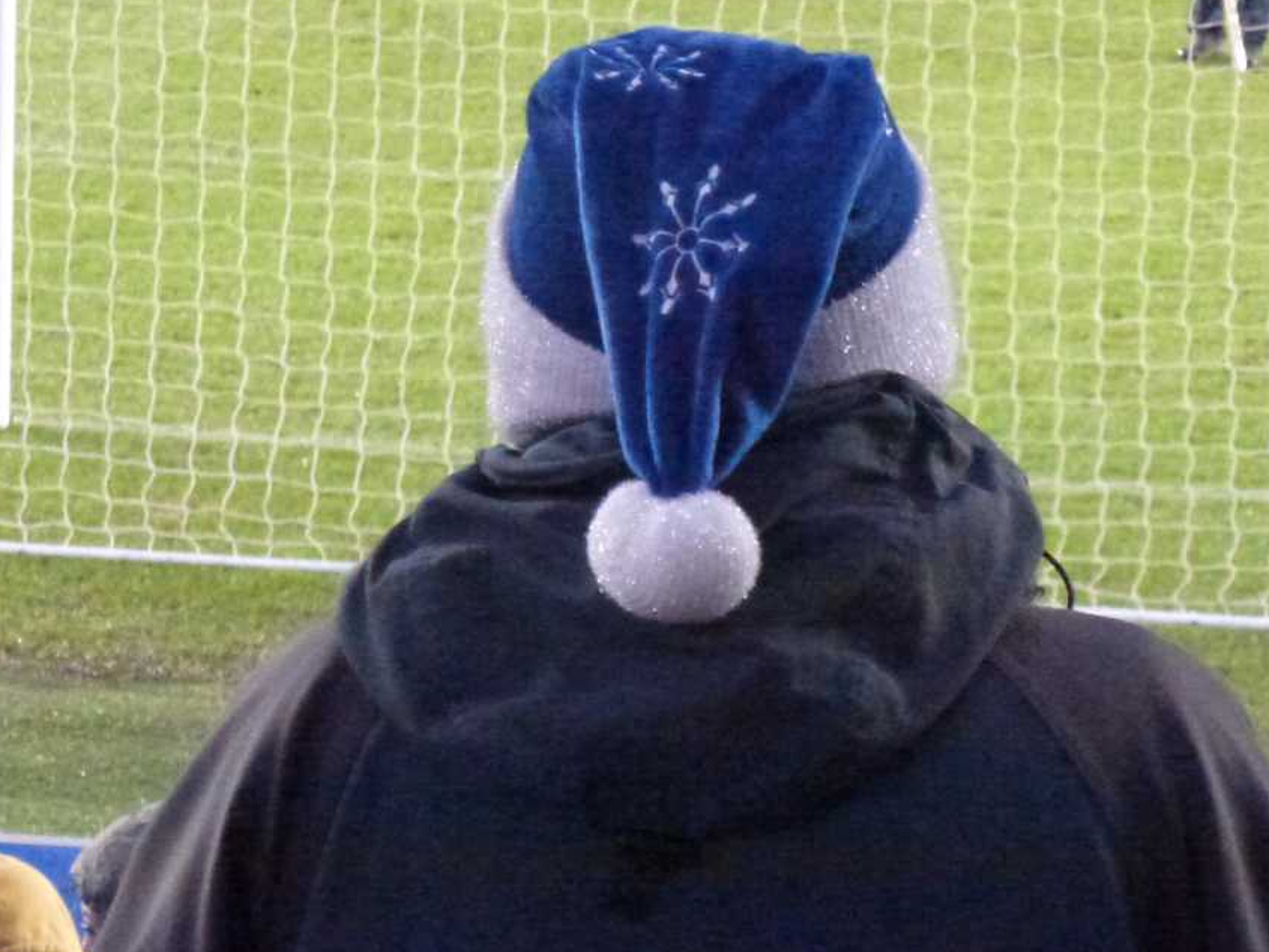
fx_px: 7223
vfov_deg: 7.5
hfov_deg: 10.0
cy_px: 644
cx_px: 874
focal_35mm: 197
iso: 1600
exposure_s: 1/40
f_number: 5
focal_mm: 18.7
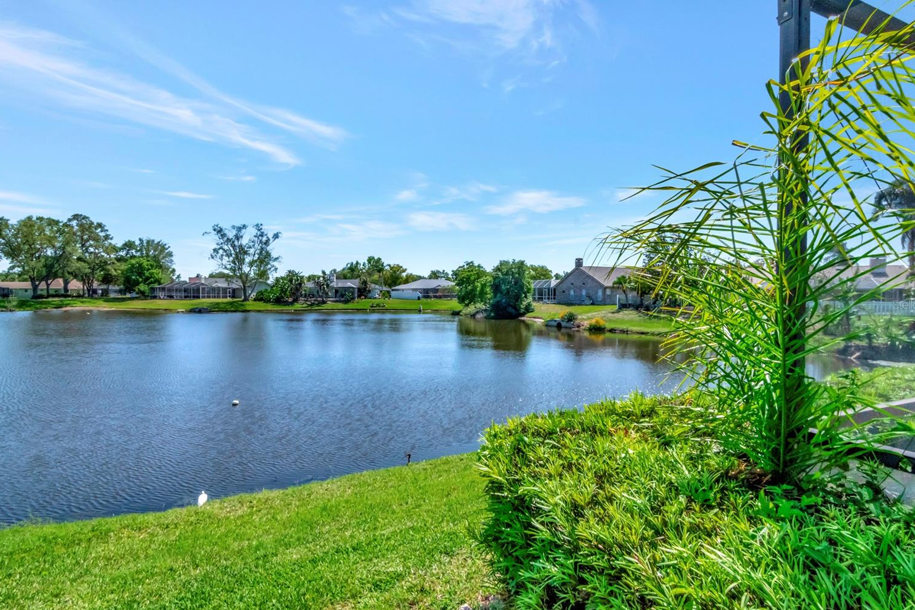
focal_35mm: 18
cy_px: 304
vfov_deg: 68.8
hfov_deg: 91.5
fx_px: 446
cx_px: 461
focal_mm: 11
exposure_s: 1/800
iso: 1000
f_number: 16
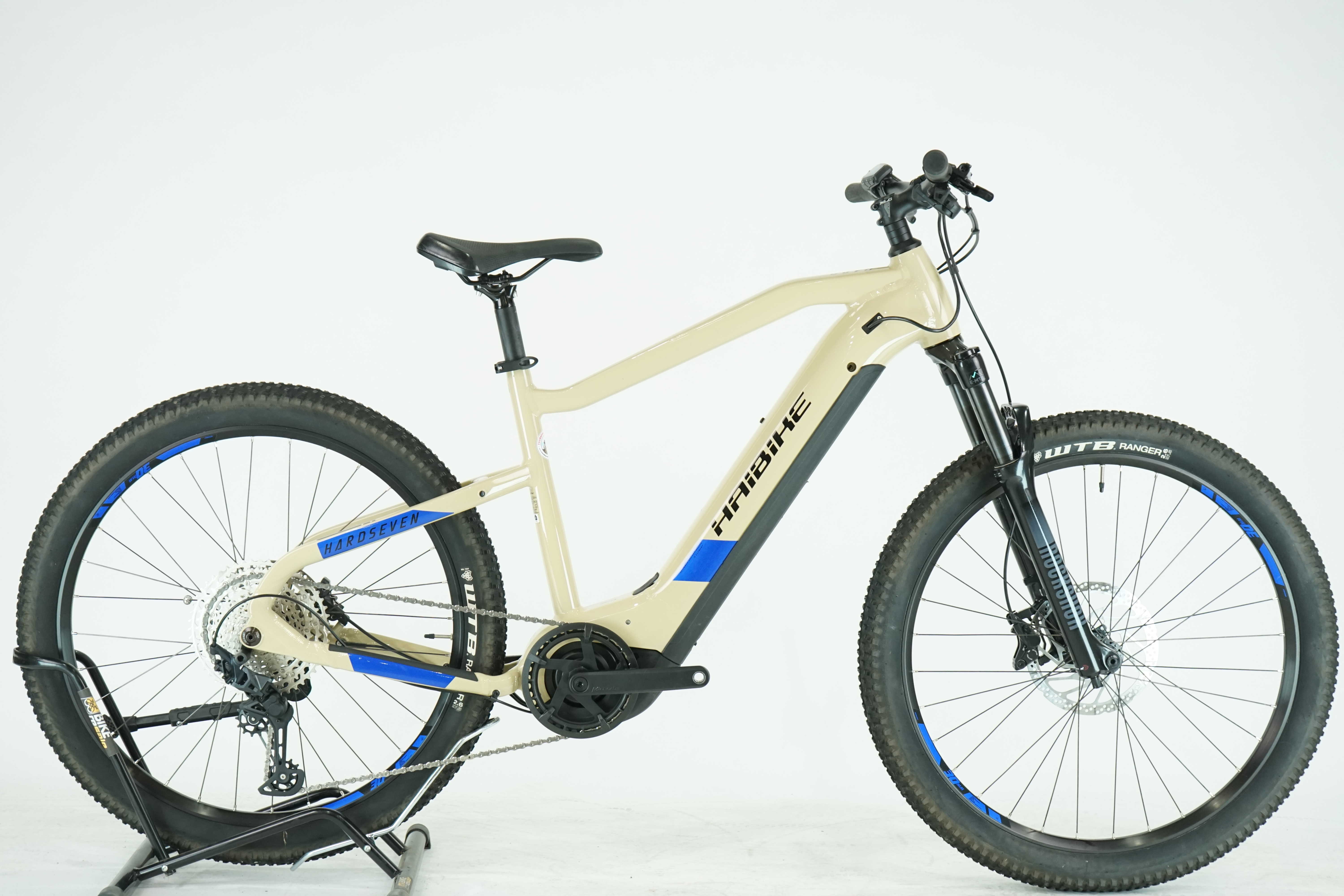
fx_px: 2091
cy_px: 448
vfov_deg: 24.2
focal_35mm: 56
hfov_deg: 35.6
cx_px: 672
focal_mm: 56
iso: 1600
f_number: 5
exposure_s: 1/200
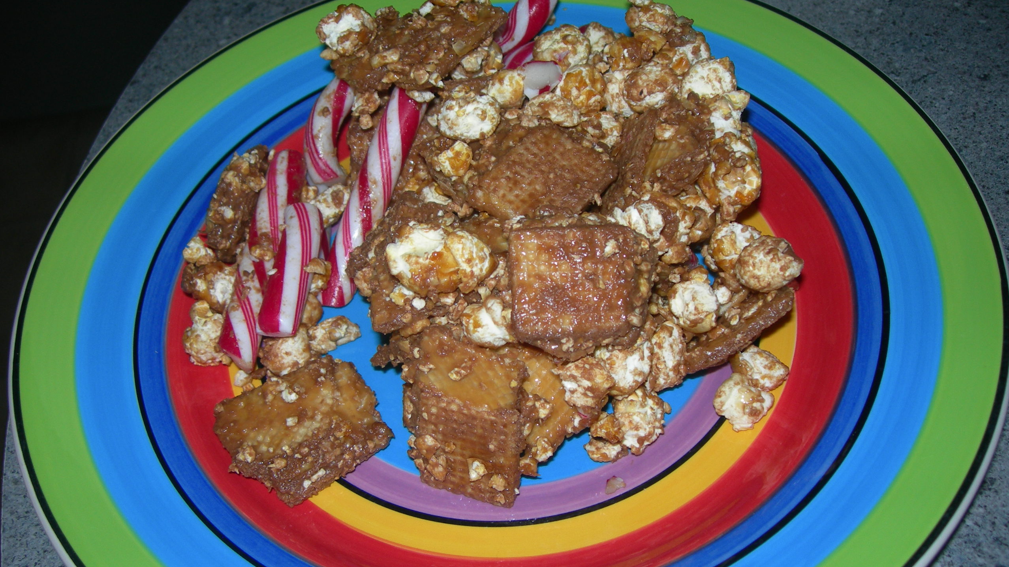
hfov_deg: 48.4
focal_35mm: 42
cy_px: 300
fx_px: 1124
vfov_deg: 28.3
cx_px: 505
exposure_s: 1/60.1
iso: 50
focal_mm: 7.8
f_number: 2.8
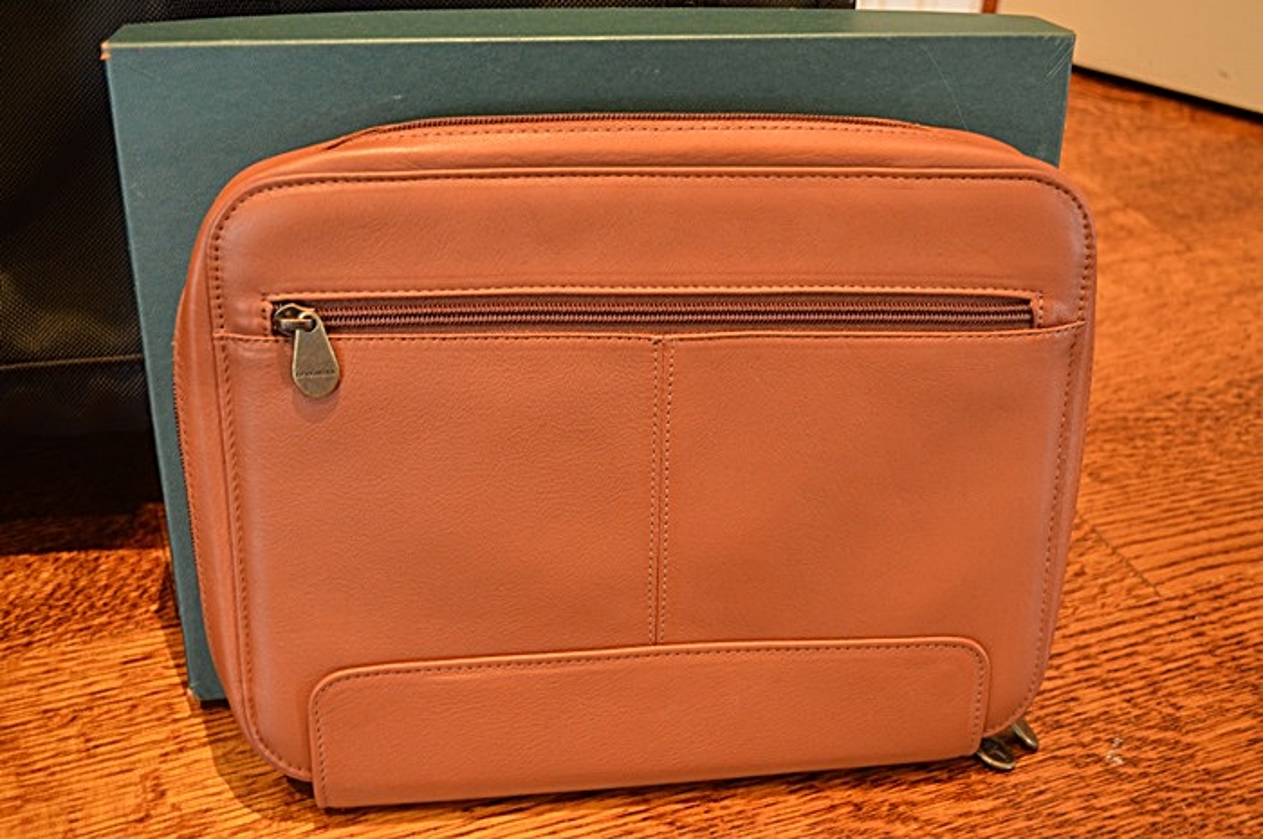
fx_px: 1472
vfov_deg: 31.8
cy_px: 420
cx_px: 632
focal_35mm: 42
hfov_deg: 46.4
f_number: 4.5
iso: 1000
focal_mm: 28
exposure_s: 1/15
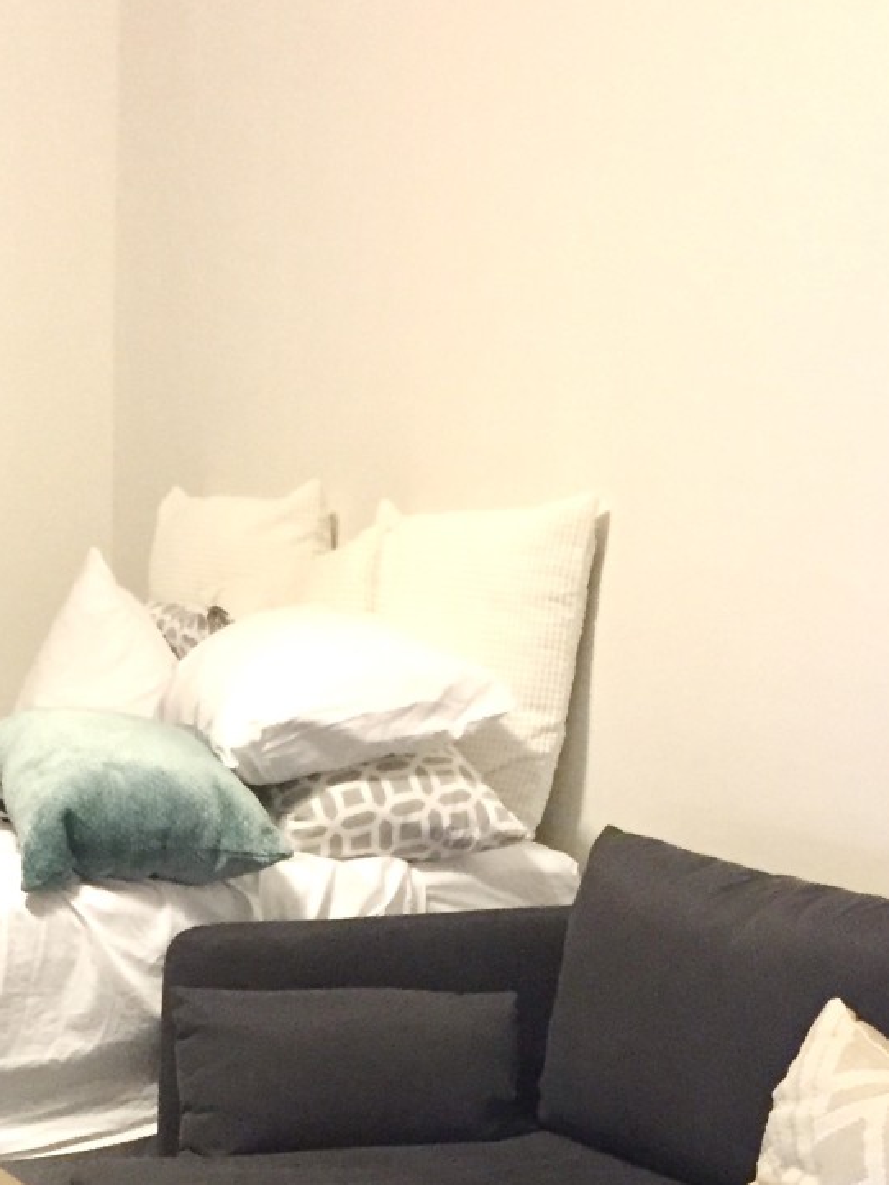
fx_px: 2532
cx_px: 79
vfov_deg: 25.0
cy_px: 1207
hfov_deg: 19.5
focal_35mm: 74
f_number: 2.2
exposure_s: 1/15
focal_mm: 4.15
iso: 320
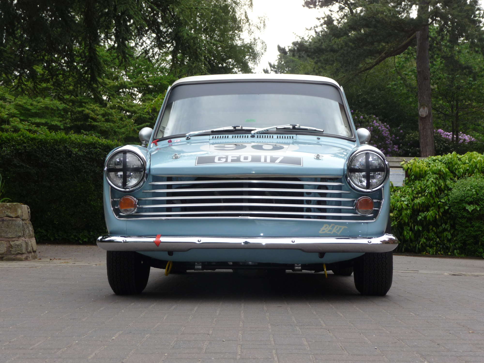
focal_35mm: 72
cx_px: 242
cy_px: 182
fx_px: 1007
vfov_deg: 20.4
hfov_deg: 27.0
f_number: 4.6
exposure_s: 1/160
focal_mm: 12.2
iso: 100
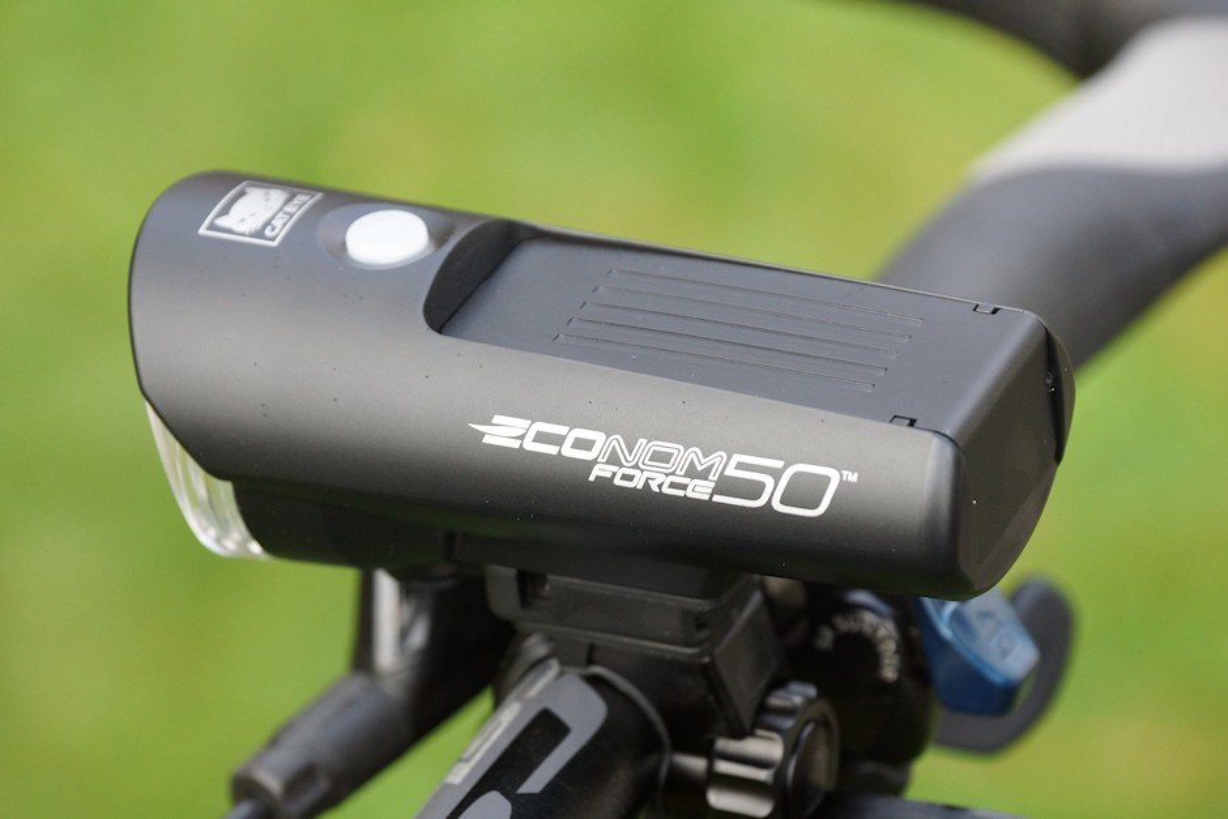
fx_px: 6908
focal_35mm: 202
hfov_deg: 10.2
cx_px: 614
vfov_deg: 6.8
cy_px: 410
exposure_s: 1/200
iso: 800
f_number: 5.6
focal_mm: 135
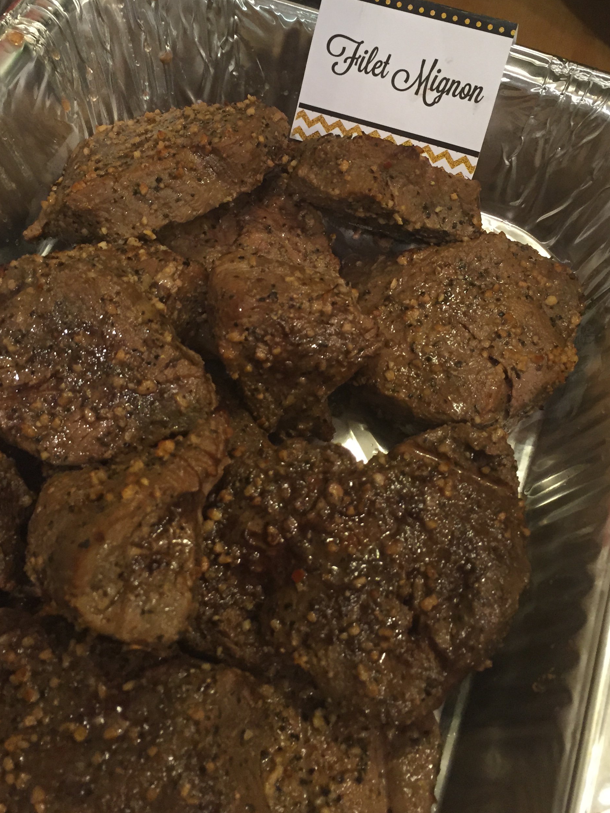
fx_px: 893
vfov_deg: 48.8
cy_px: 338
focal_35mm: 38
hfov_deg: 37.7
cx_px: 319
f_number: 2.2
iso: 125
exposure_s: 1/30
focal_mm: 4.15
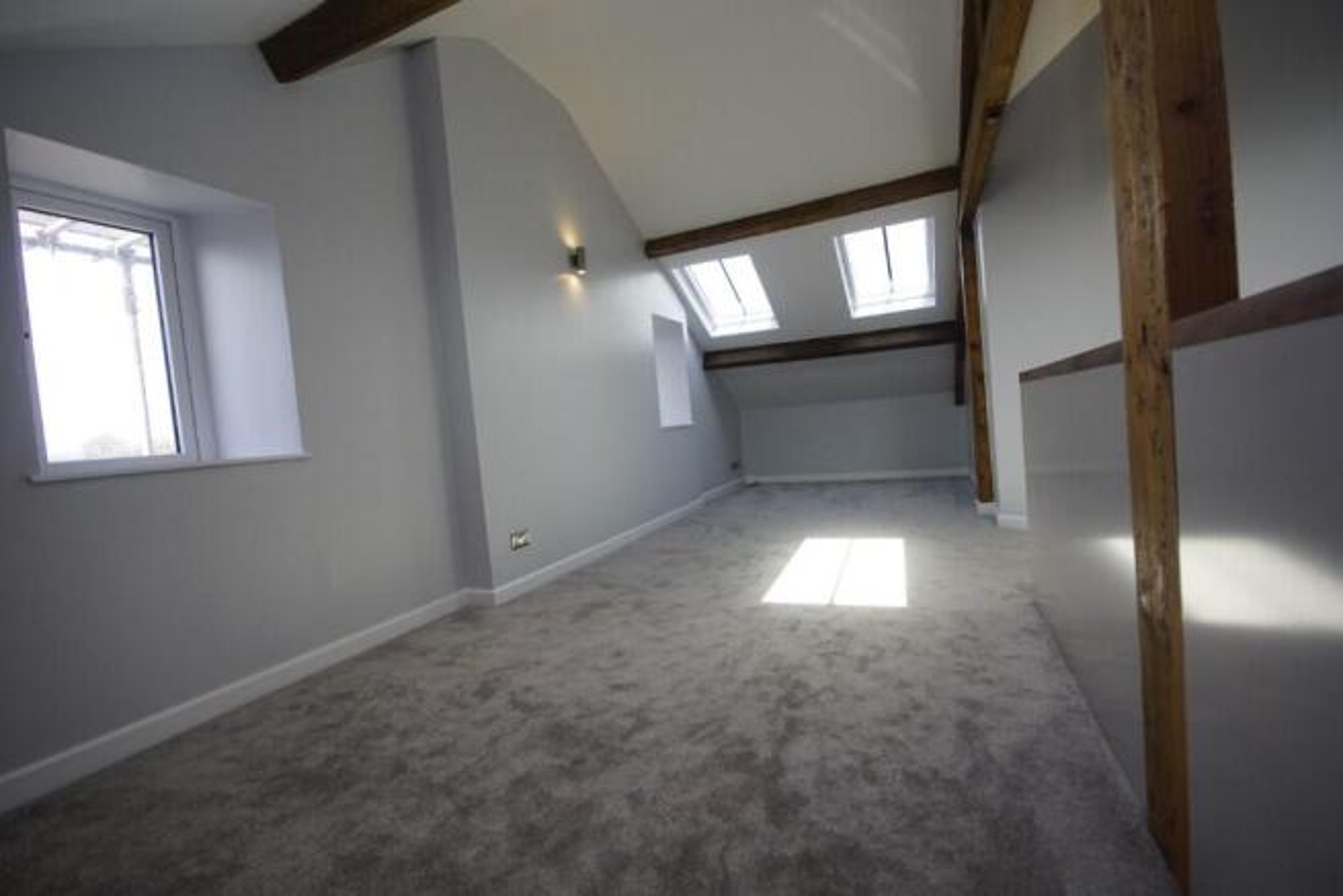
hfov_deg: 100.4
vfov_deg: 77.4
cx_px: 672
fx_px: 560
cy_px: 448
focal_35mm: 15
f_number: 6.3
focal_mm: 10
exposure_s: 1/320
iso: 800
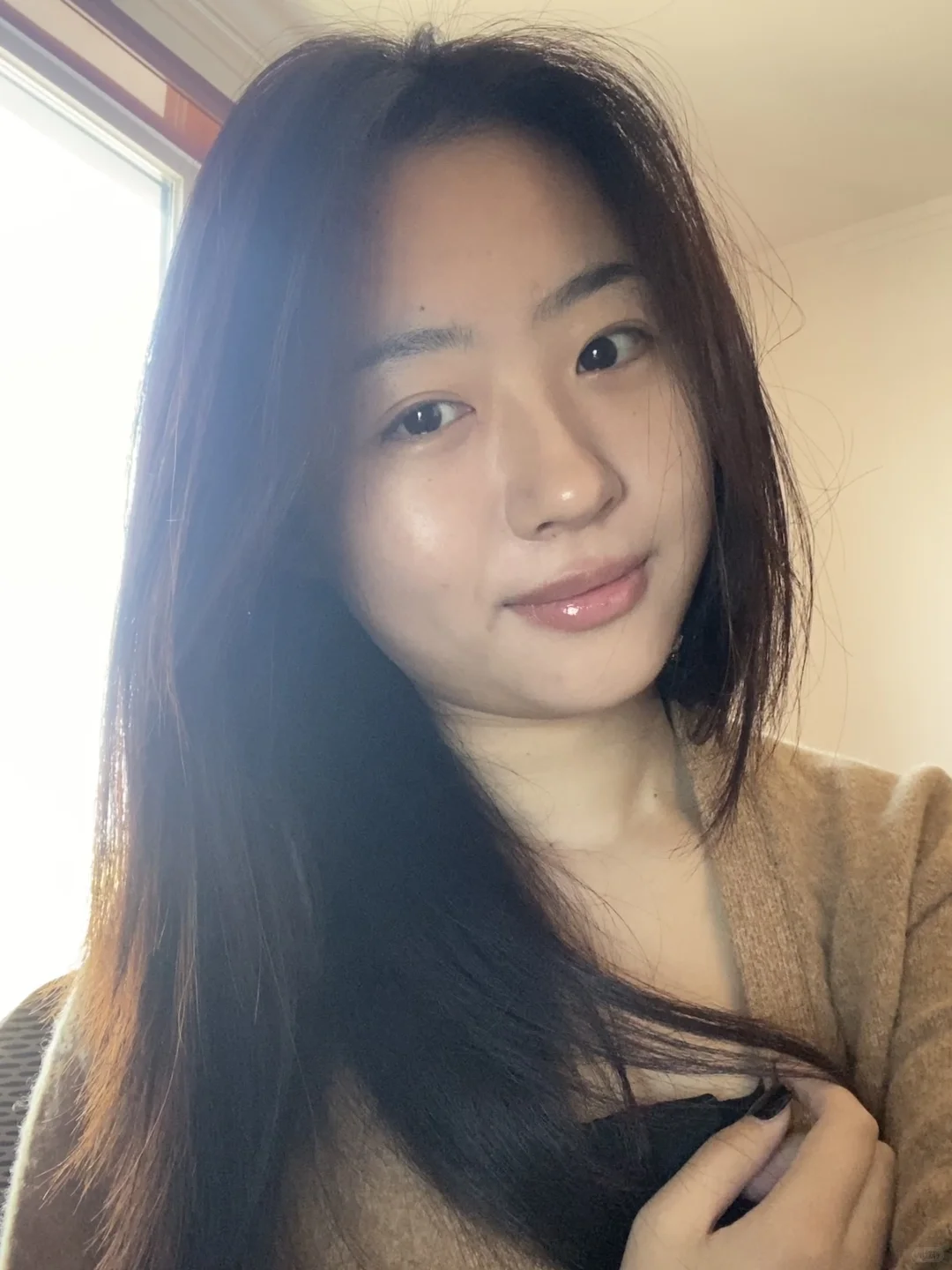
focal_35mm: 30
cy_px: 635
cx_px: 476
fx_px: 1100
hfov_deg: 46.8
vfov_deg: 60.0
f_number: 2.2
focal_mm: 2.71
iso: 320
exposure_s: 1/60
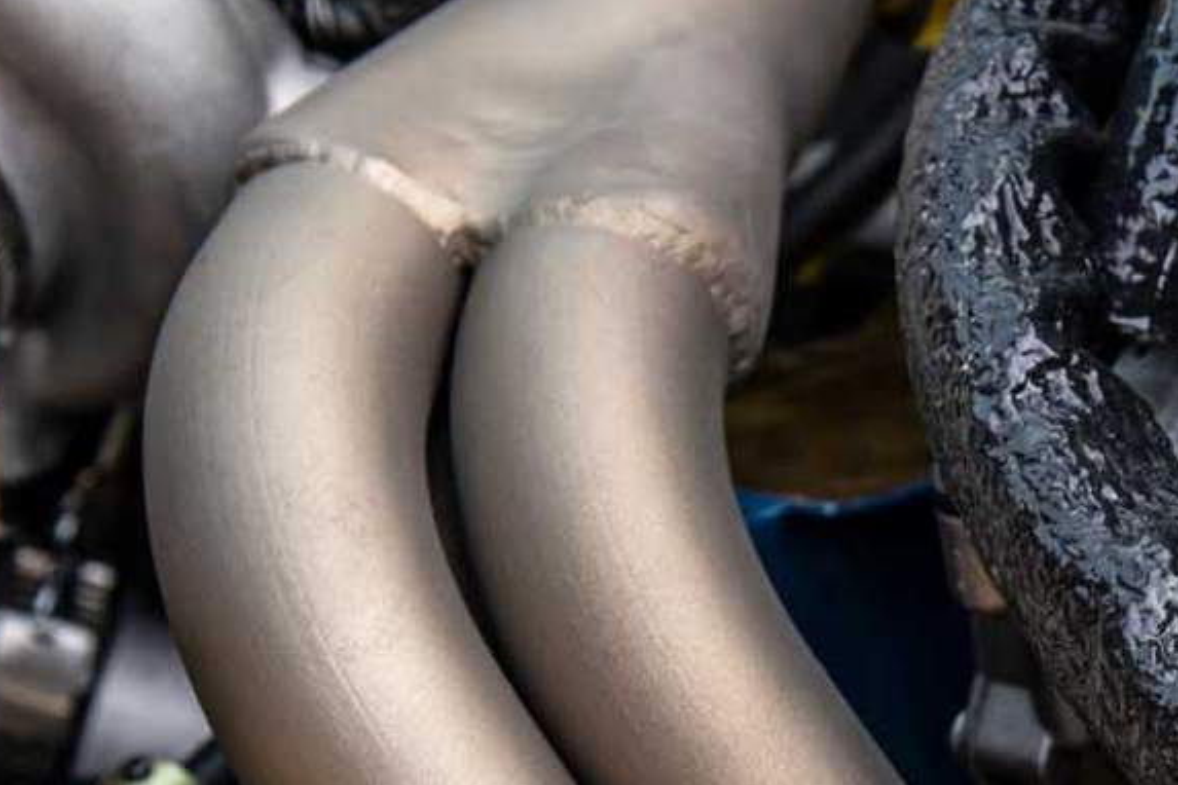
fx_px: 4384
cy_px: 1064
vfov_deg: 10.0
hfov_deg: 15.1
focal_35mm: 134
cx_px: 1122
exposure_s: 1/40
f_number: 4
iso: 100
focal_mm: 40
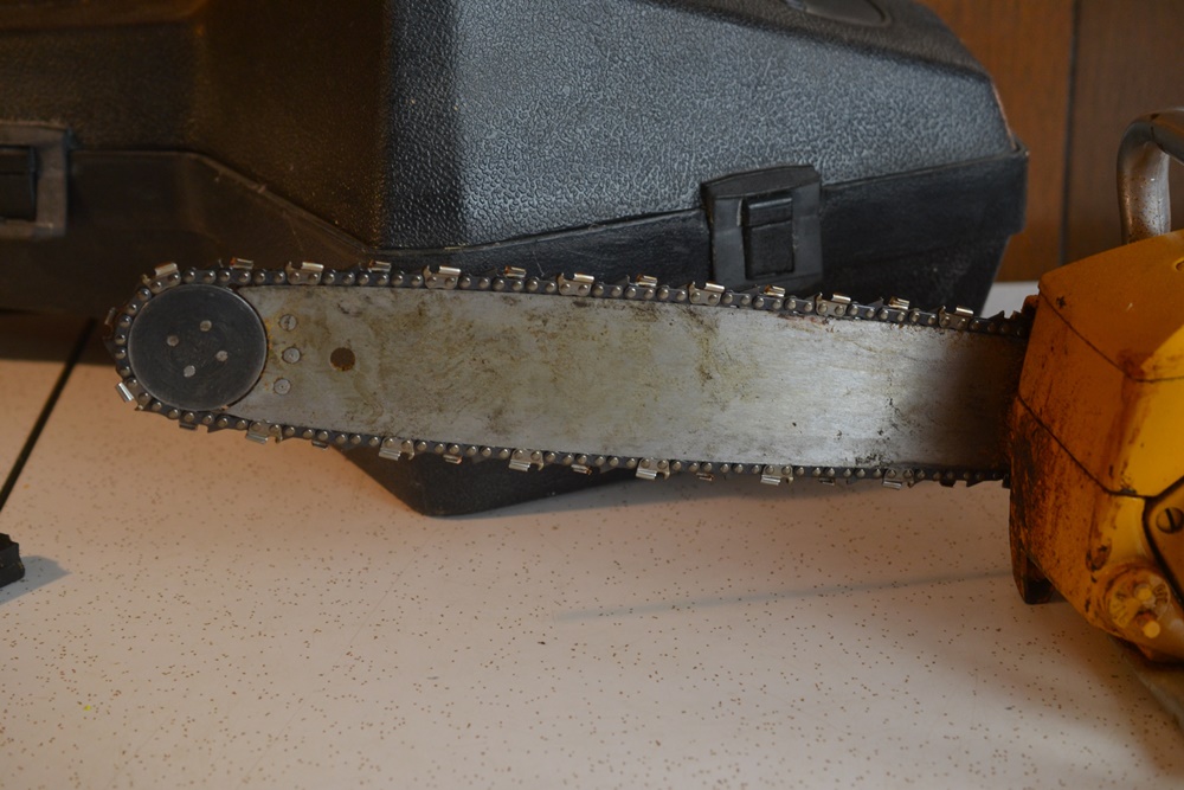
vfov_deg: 22.6
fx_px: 1973
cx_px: 592
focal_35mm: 60
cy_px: 395
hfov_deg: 33.4
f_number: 4
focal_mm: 40
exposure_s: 1/60
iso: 560
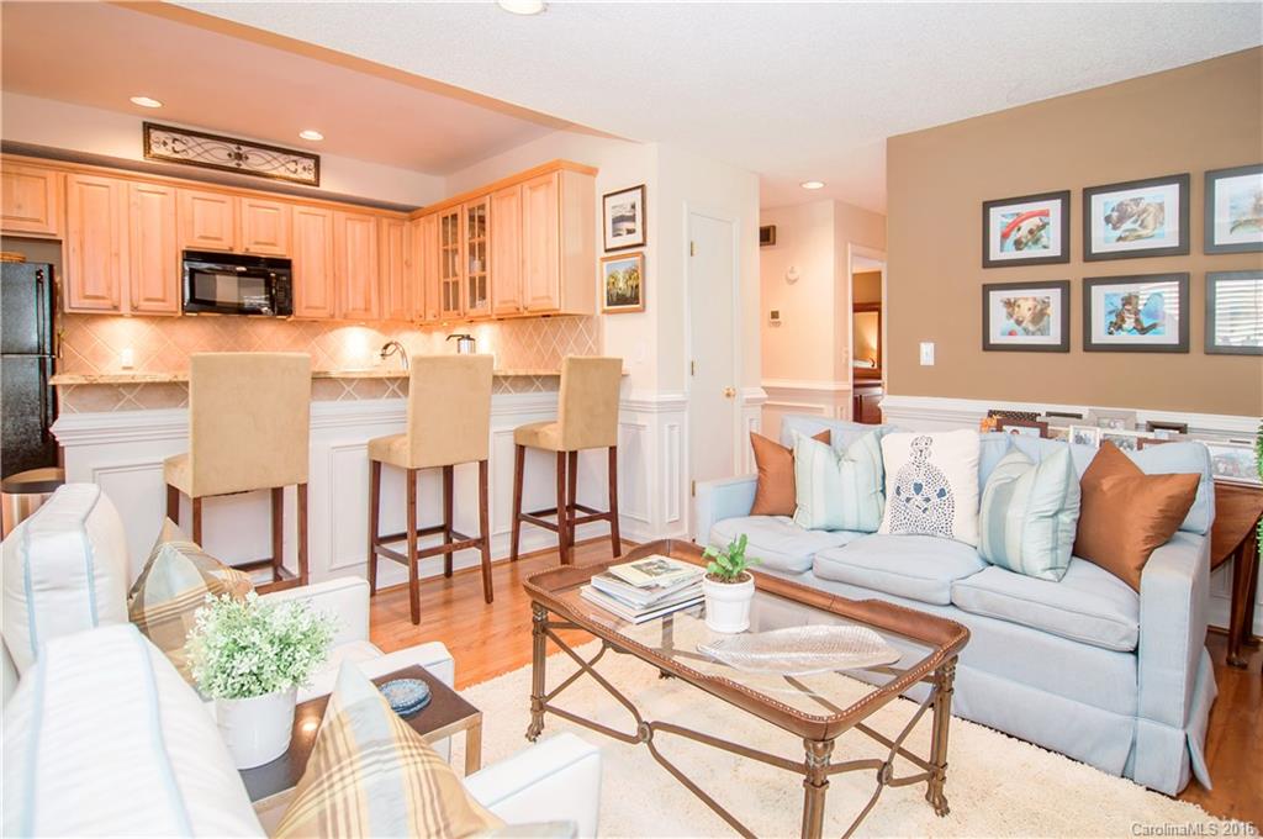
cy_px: 420
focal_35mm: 17
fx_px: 596
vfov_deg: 70.3
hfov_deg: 93.3
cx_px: 632
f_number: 4.5
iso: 500
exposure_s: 1/30
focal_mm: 17
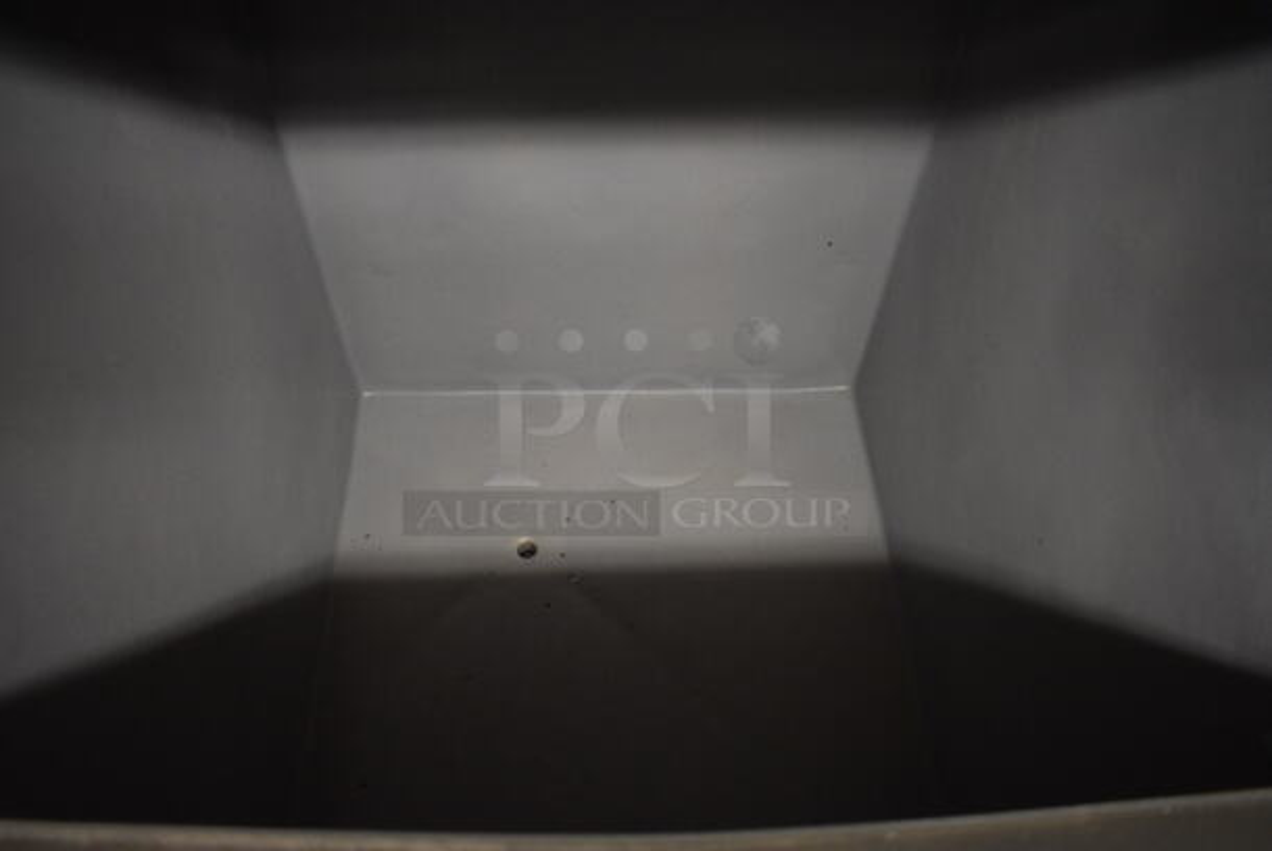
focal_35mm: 27
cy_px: 426
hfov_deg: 67.3
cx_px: 636
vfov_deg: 48.0
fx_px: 955
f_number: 3.5
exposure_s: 1/125
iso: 2000
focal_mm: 18
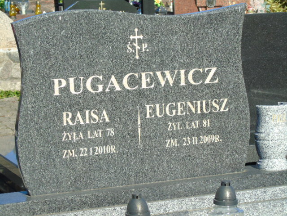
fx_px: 895
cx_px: 144
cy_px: 108
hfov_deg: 18.2
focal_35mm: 108
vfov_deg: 13.7
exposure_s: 1/320
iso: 80
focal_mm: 19
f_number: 4.4
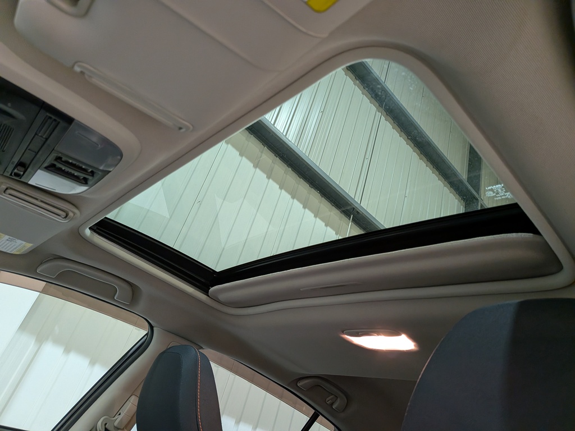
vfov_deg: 56.8
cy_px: 216
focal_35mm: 24
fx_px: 399
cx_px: 288
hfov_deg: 71.6
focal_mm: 4.53
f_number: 1.7
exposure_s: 1/100
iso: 384
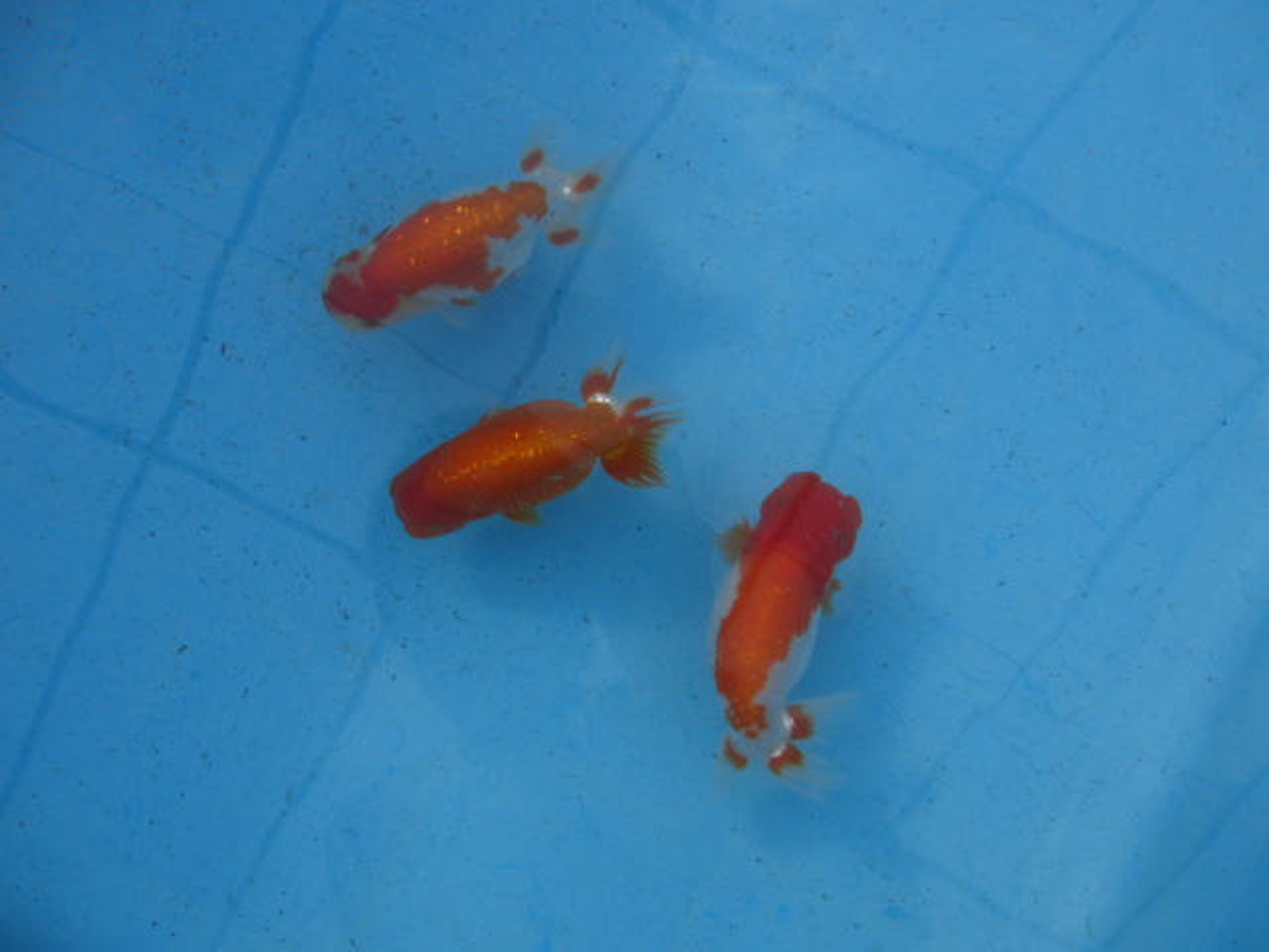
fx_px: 1356
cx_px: 634
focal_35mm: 37
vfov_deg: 38.7
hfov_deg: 50.1
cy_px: 476
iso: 100
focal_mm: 6.42
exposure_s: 1/800
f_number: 3.6
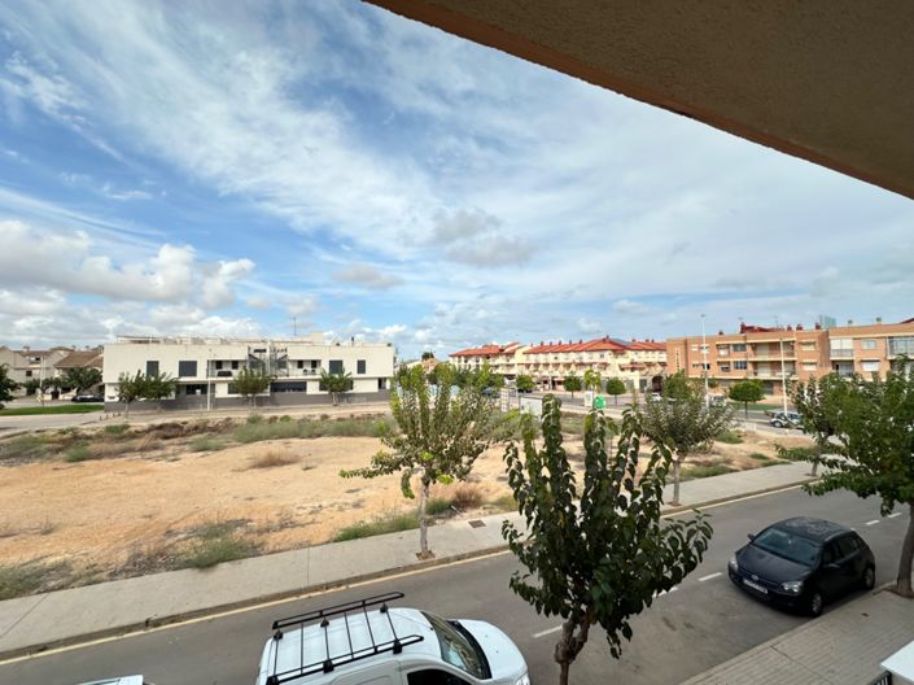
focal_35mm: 14
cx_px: 457
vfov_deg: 85.6
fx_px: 369
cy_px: 342
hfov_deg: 102.1
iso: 50
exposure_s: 1/1618
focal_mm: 2.22
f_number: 2.2
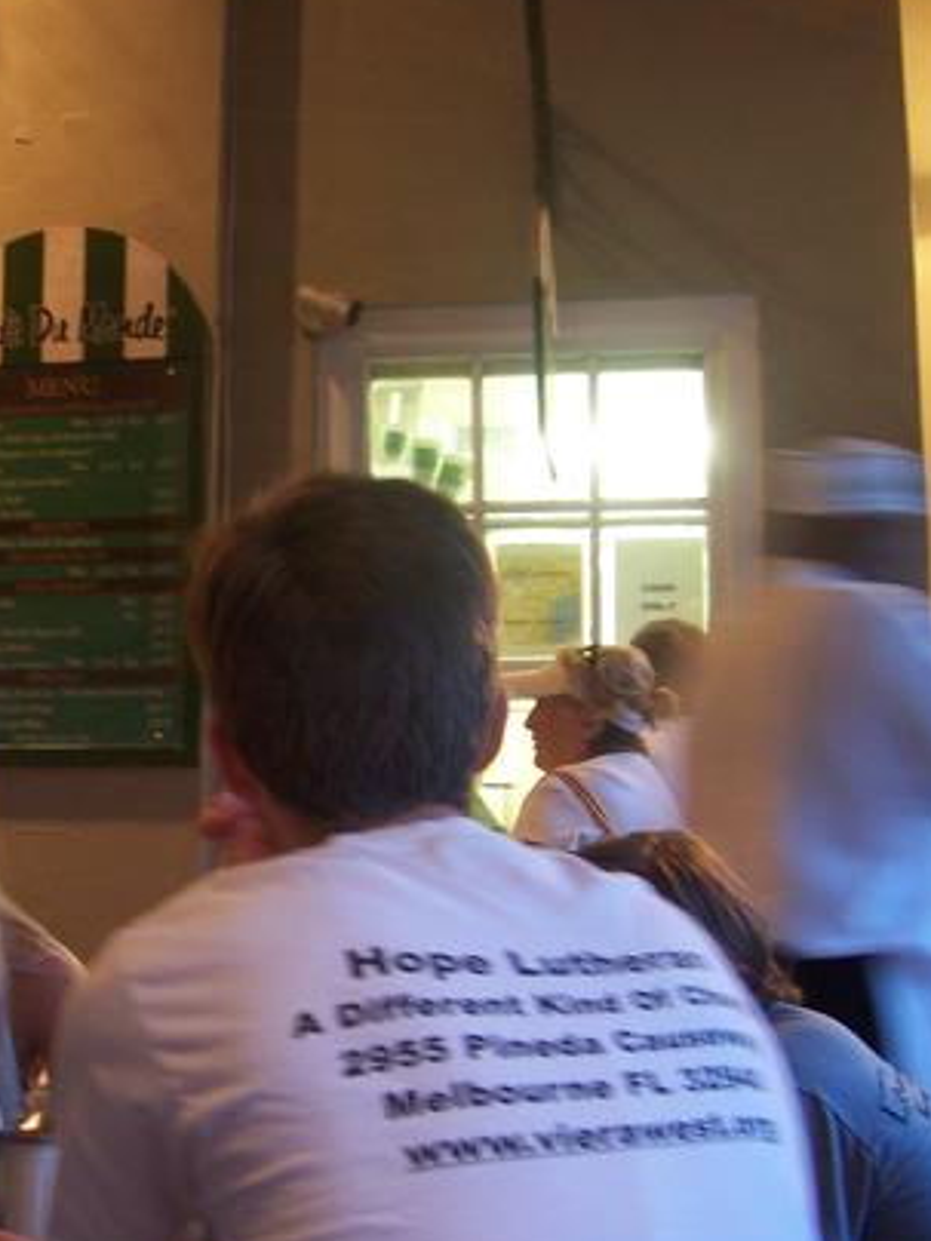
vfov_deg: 33.7
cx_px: 114
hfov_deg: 25.0
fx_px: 2044
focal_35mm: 57
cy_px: 694
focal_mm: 6
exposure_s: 1/6
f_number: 3
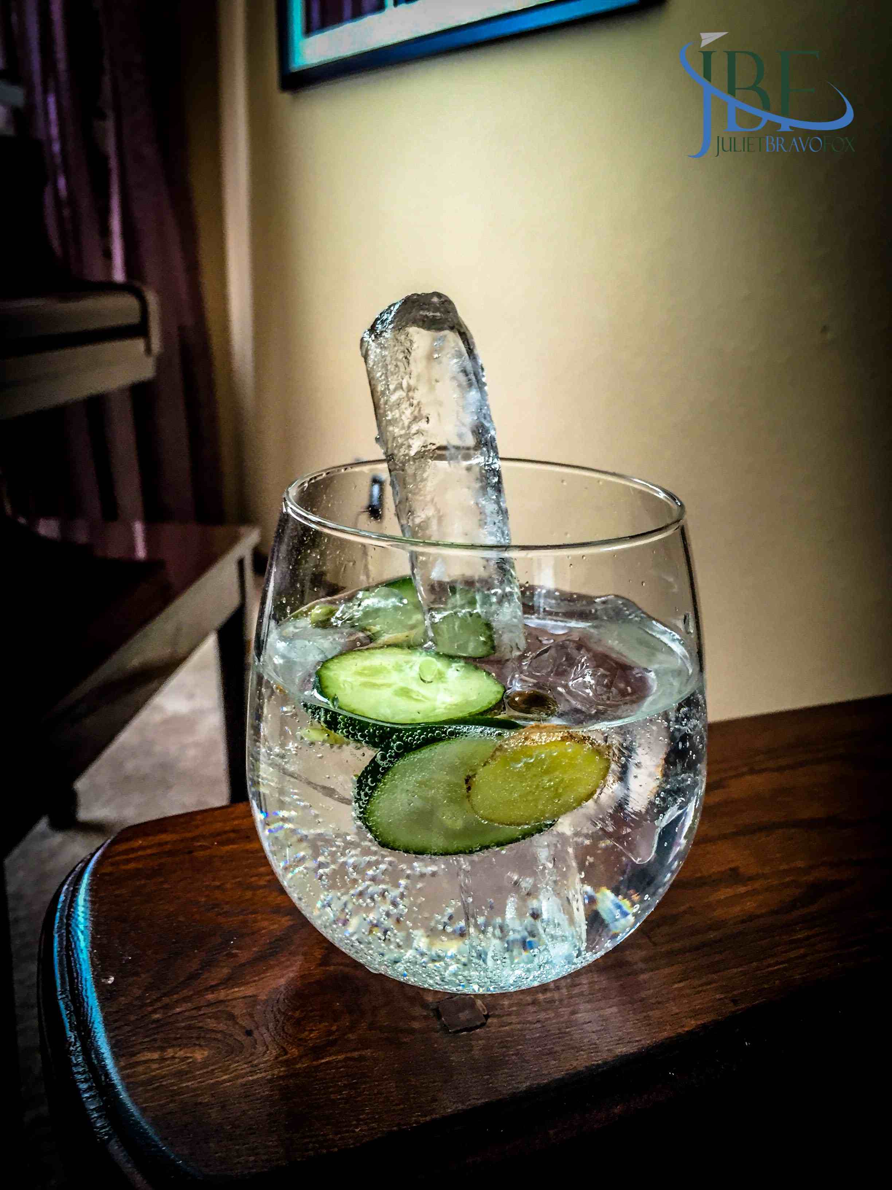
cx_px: 446
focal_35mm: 29
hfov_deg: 48.2
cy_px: 595
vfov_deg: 61.7
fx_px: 996
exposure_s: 1/30
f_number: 2.2
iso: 80
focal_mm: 4.15
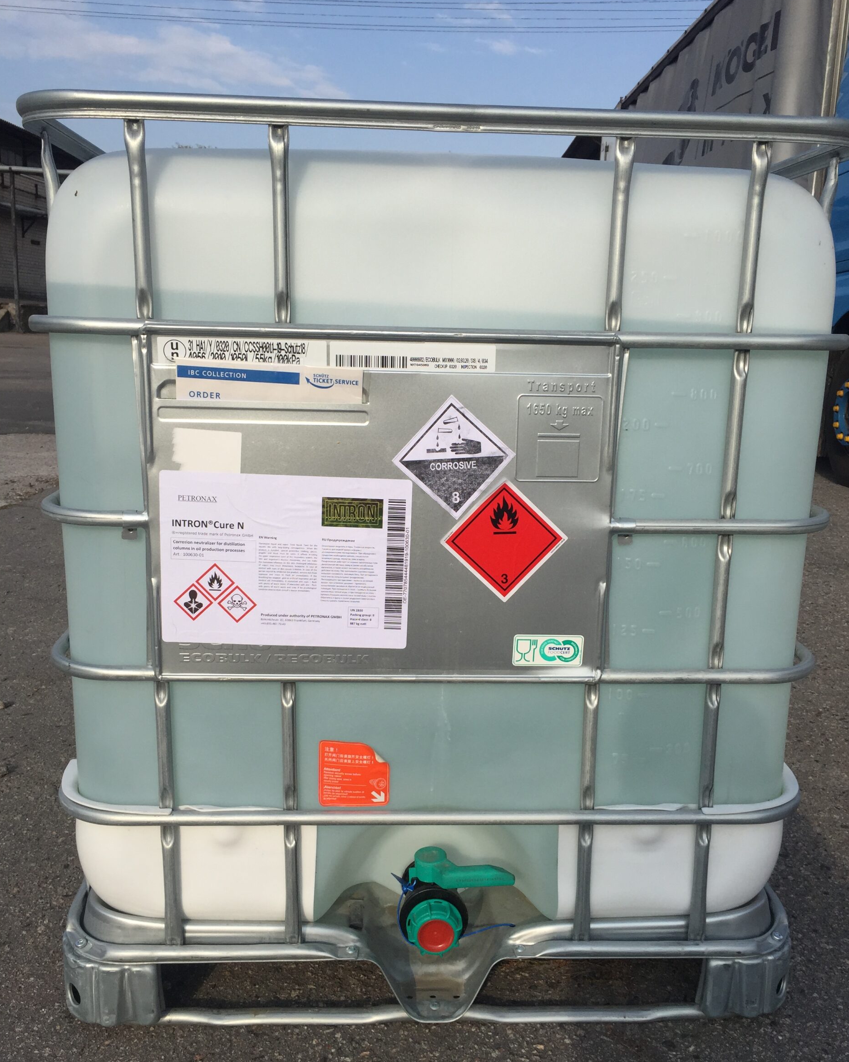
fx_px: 974
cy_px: 546
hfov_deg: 47.1
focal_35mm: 31
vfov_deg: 57.2
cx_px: 422
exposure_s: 1/2326
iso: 32
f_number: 2.2
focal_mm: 4.15
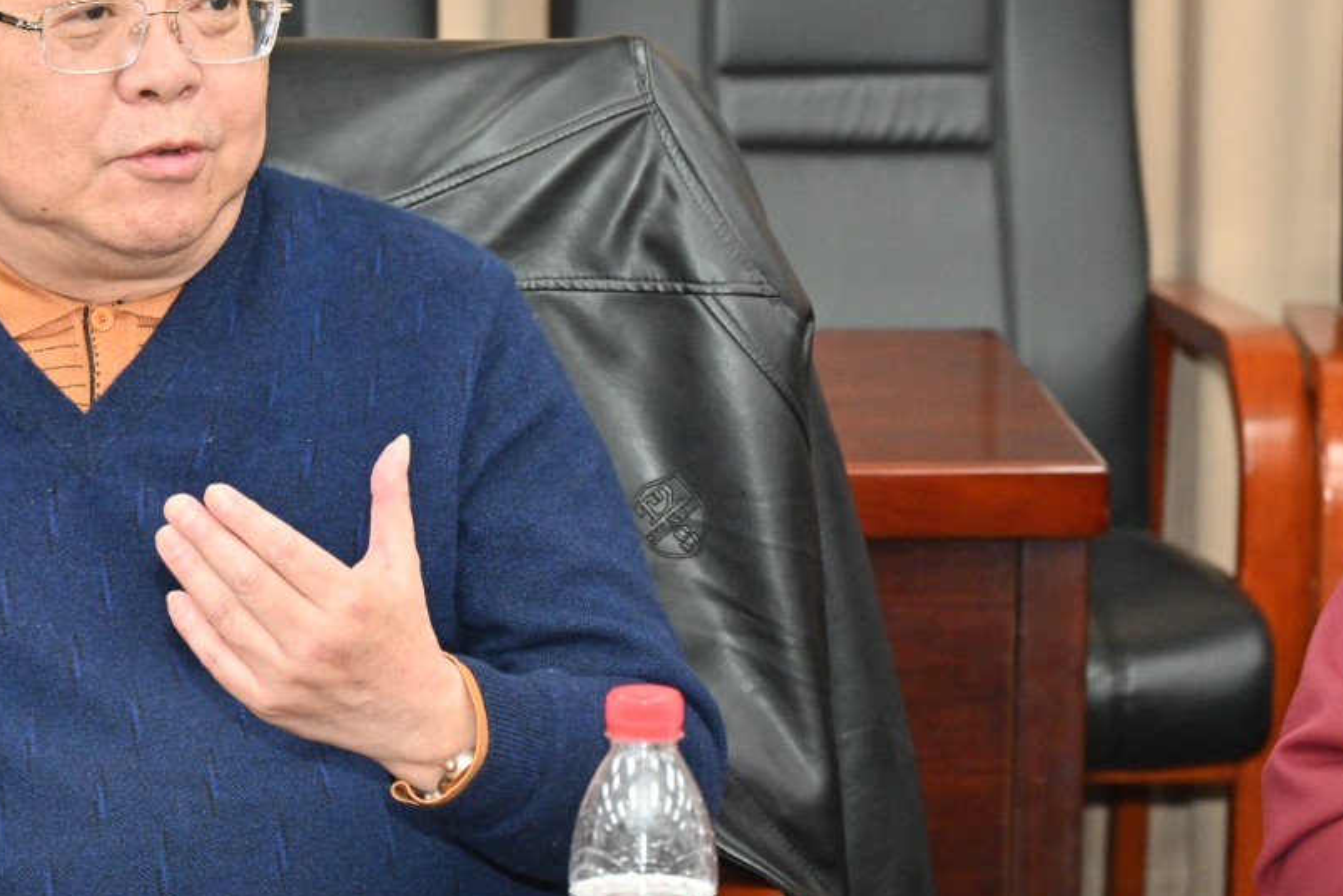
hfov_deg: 11.3
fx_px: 6752
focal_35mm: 181
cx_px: 112
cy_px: 446
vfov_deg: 7.6
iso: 2000
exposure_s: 1/200
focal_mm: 91
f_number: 6.3
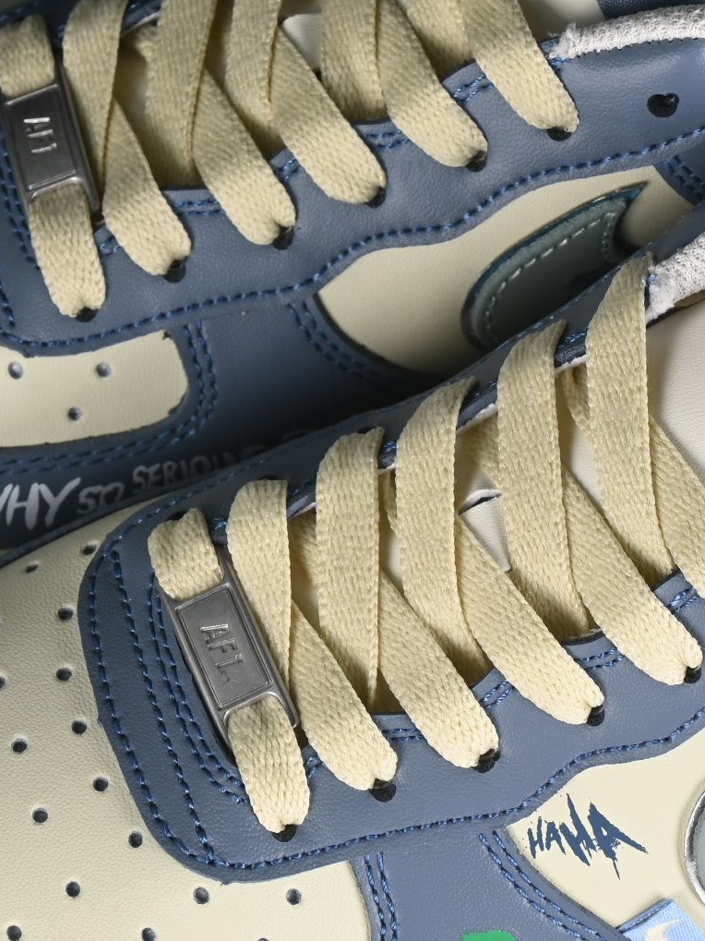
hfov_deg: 7.5
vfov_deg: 10.0
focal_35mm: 197
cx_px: 528
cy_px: 484
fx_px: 5351
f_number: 7.1
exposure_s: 1/80
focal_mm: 50
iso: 160
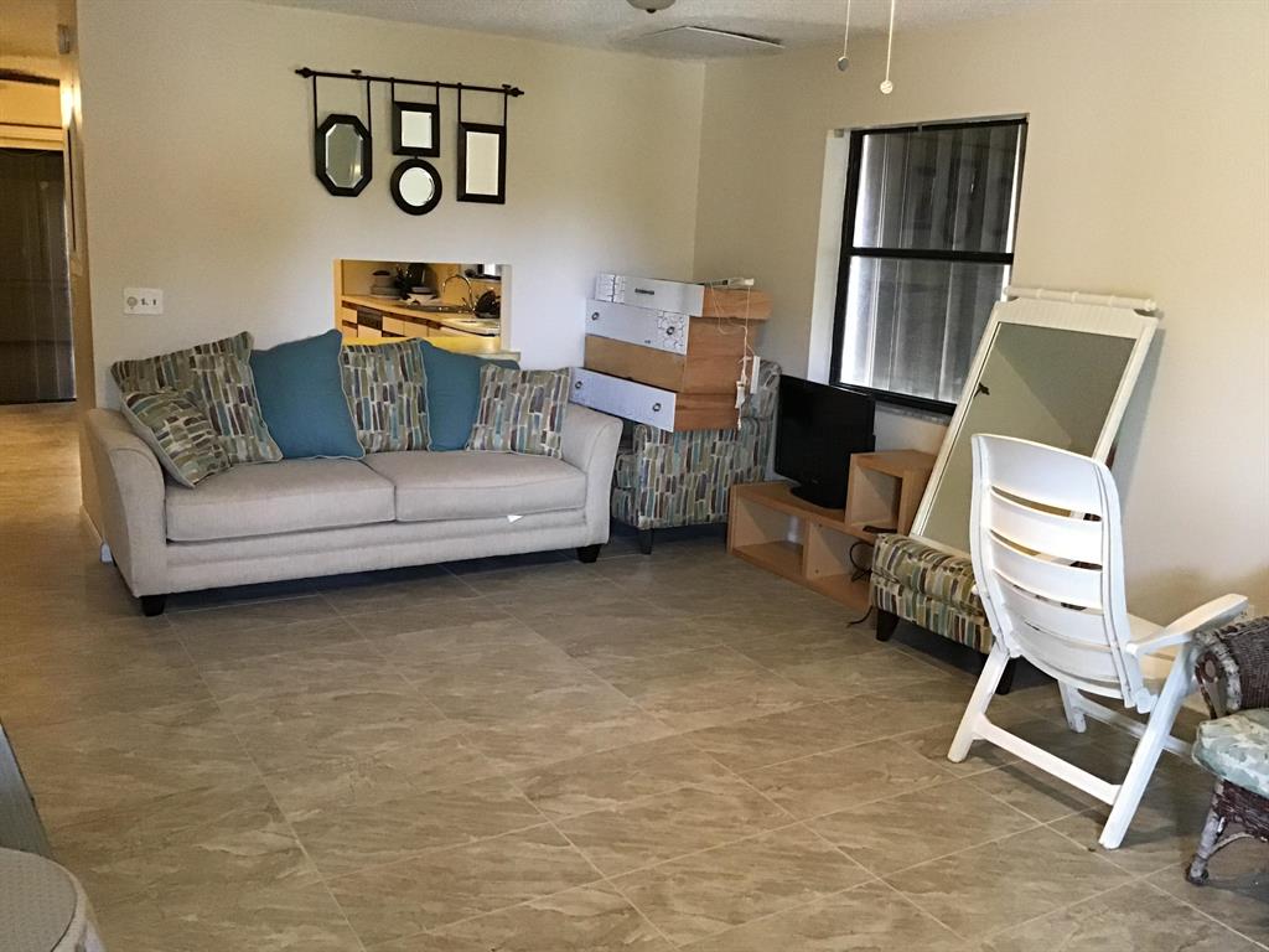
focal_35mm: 31
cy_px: 476
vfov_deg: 45.4
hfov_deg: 58.4
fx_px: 1136
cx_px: 634
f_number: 2.4
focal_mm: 3.3
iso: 250
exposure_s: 1/17
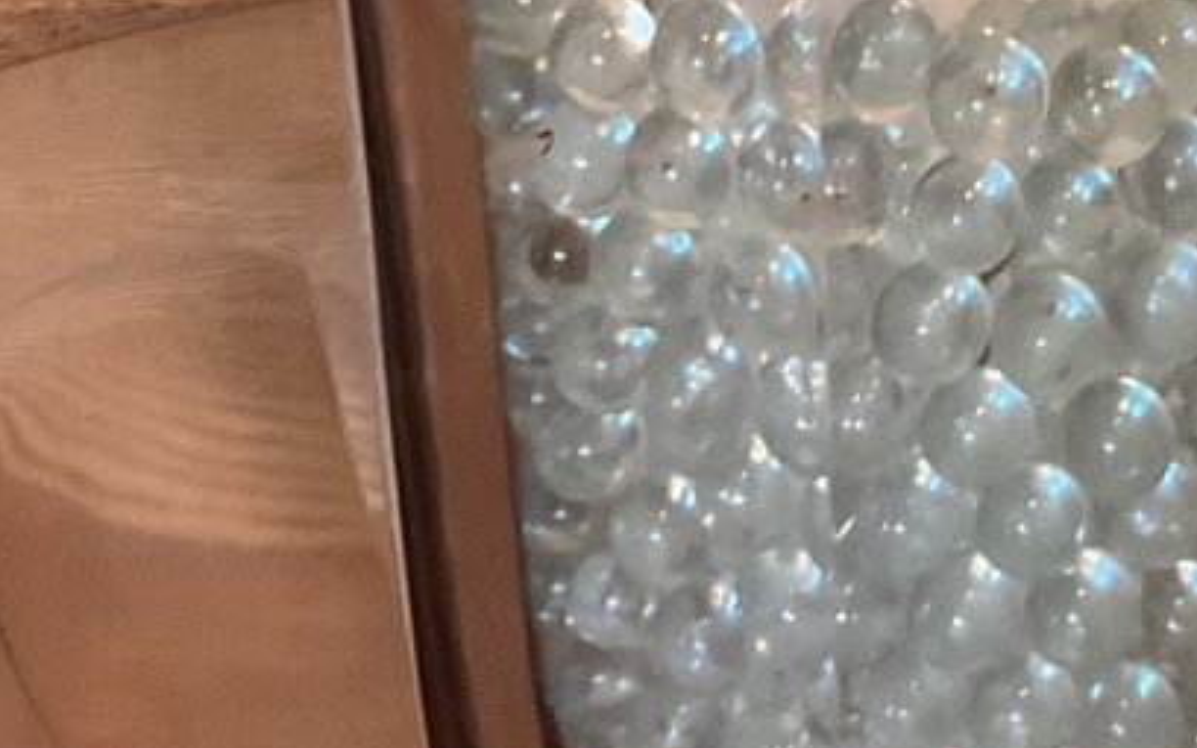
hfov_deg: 18.2
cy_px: 204
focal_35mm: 114
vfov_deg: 11.5
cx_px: 802
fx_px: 3719
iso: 250
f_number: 1.8
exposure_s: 1/60
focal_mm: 3
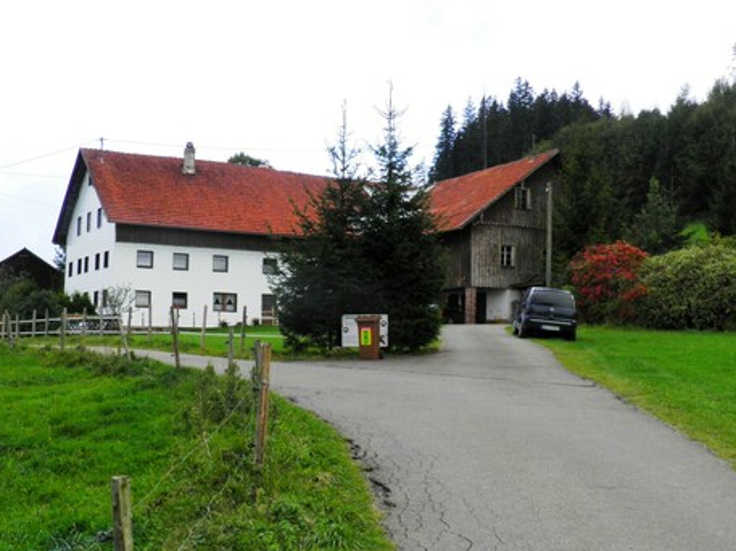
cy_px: 298
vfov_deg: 32.1
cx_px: 320
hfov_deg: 42.0
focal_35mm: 45
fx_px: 956
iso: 100
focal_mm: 6.3
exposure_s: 1/160
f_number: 5.5
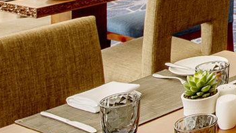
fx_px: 657
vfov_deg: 10.9
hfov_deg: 14.4
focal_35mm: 105
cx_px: 548
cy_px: -93
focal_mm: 17
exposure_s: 1/1.25
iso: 64
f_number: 10
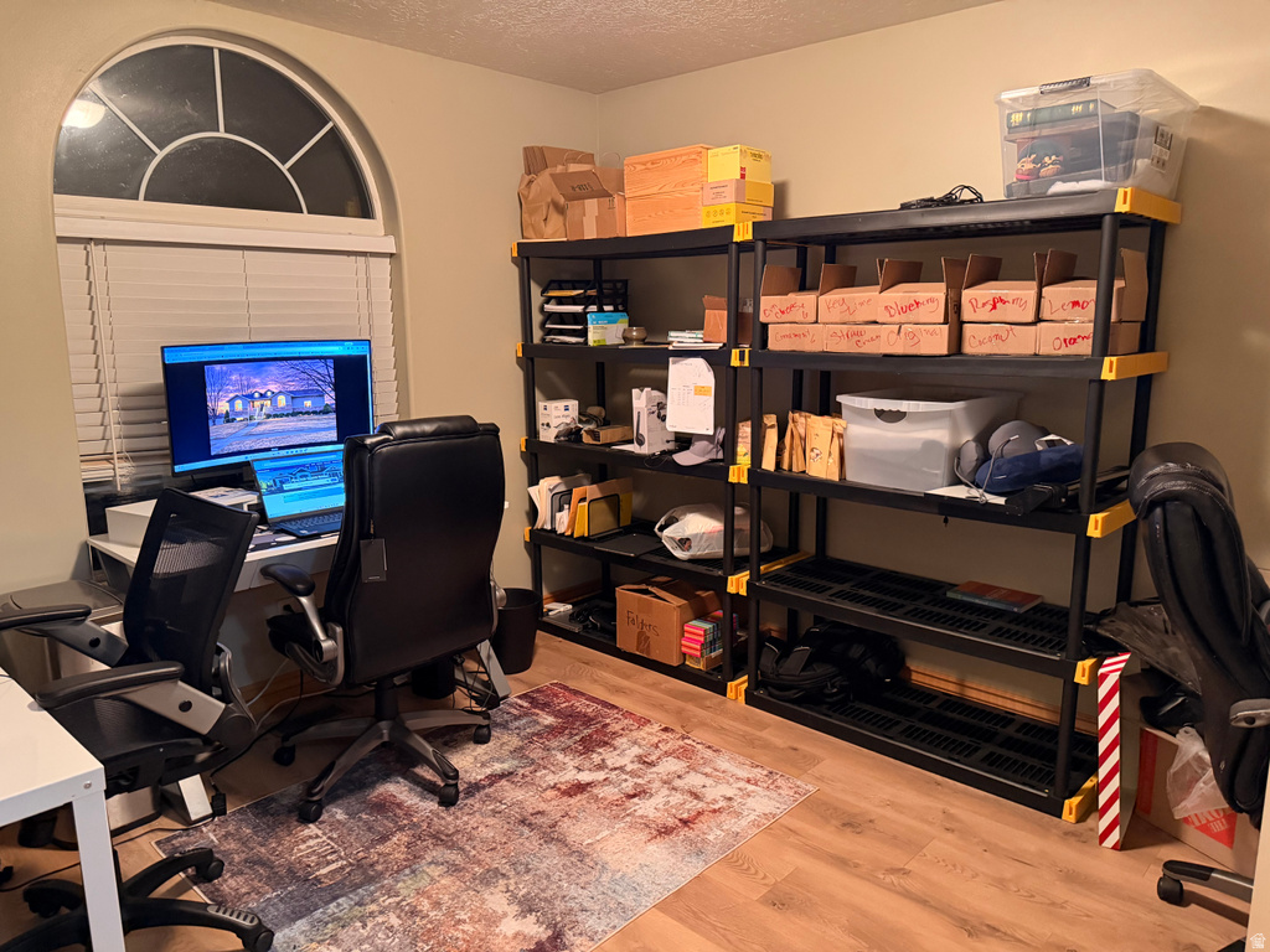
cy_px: 476
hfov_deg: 71.6
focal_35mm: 24
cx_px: 635
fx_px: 881
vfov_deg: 56.8
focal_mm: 6.76
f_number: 1.78
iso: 800
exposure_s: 1/40
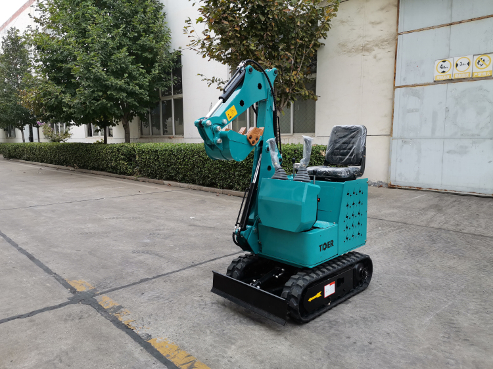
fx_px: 370
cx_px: 246
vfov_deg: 53.0
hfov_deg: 67.3
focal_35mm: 26
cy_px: 184
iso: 80
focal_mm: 4.75
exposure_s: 1/100
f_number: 1.8
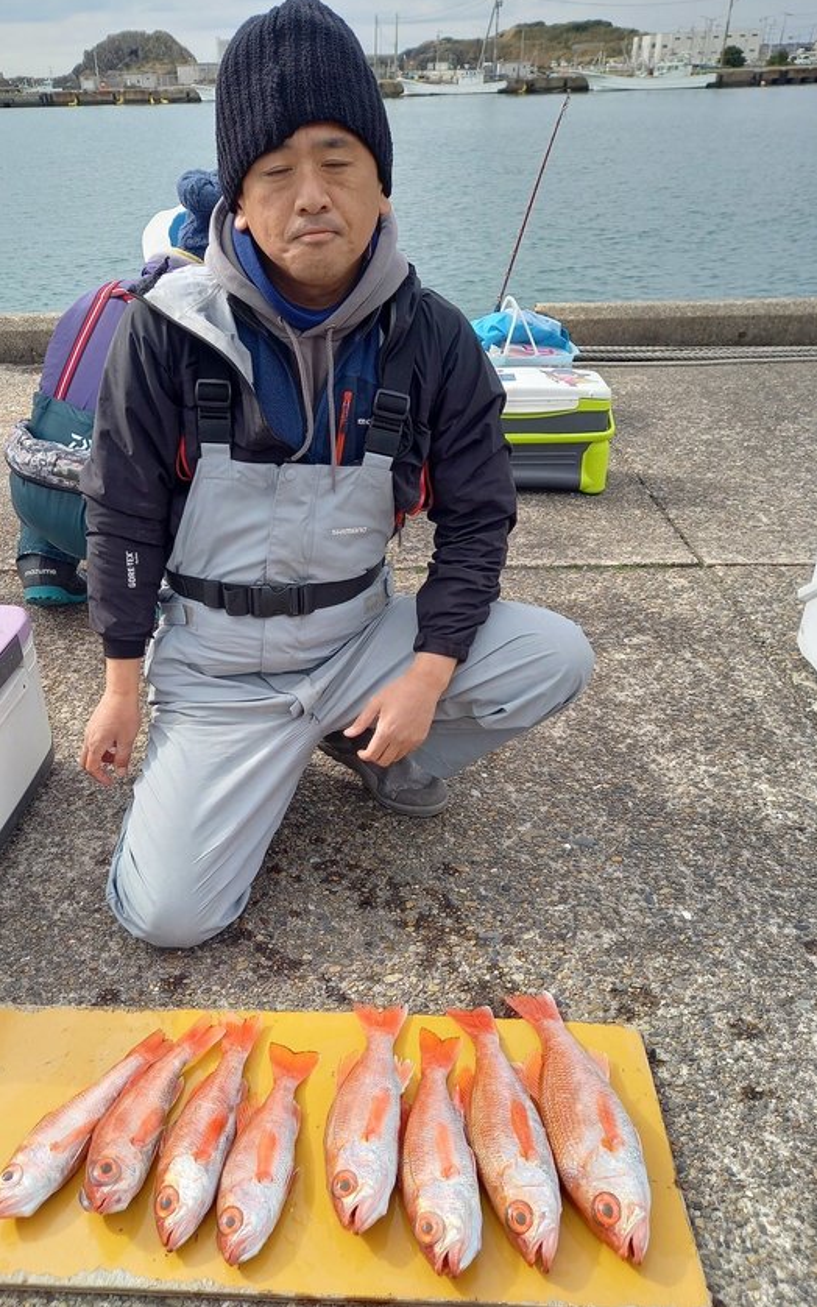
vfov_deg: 68.4
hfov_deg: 45.8
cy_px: 644
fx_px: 962
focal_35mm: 27
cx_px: 323
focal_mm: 4.65
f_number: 1.8
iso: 50
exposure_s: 1/413
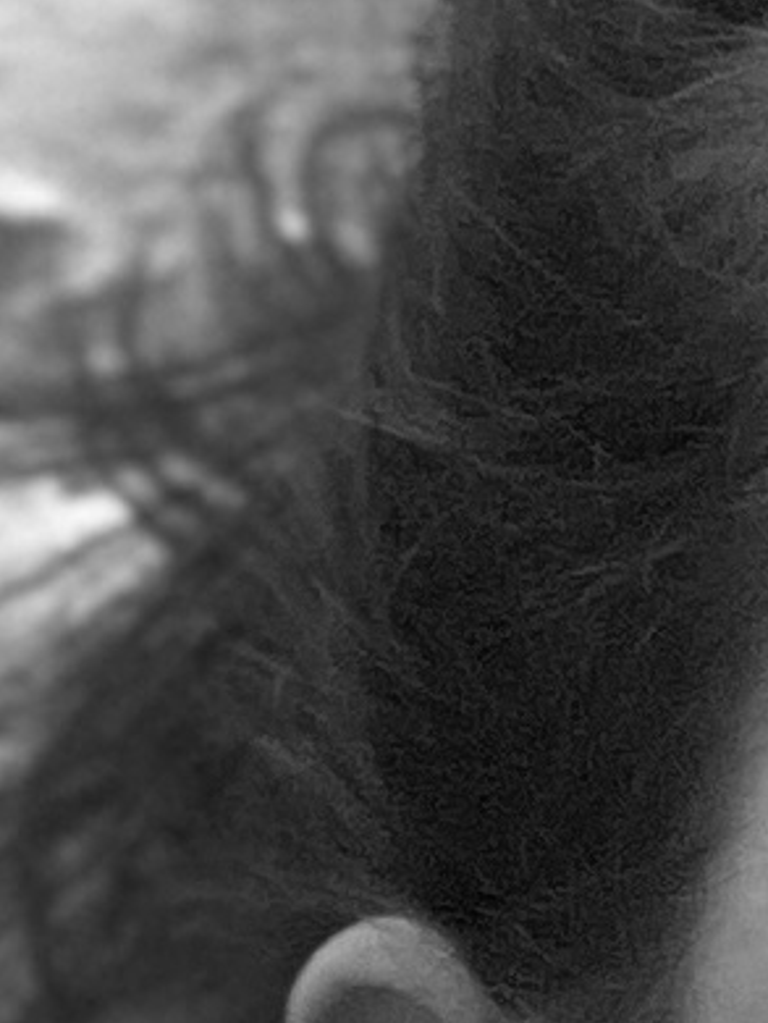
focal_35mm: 580
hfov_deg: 2.6
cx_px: 1419
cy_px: 1086
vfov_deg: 3.4
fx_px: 17139
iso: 250
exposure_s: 1/82
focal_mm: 9
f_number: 2.8
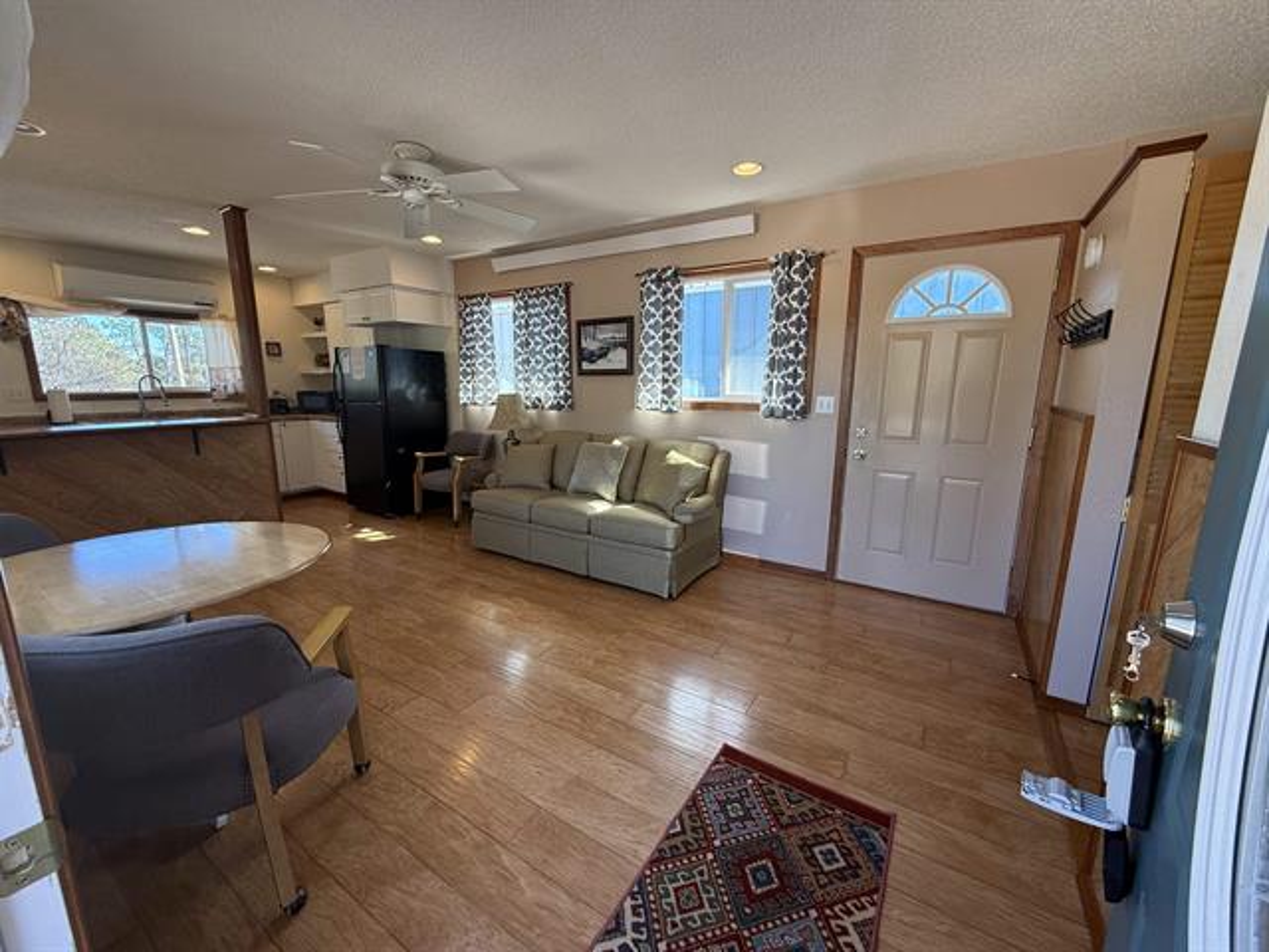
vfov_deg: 85.7
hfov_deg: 102.1
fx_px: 513
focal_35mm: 14
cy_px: 476
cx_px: 634
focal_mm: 2.22
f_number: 2.2
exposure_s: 1/120
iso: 100
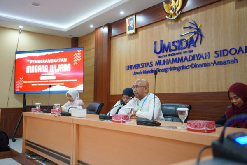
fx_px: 240
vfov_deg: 37.9
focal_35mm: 35
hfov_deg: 54.4
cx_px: 124
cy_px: 82
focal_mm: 35
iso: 1600
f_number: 1.8
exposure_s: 1/100
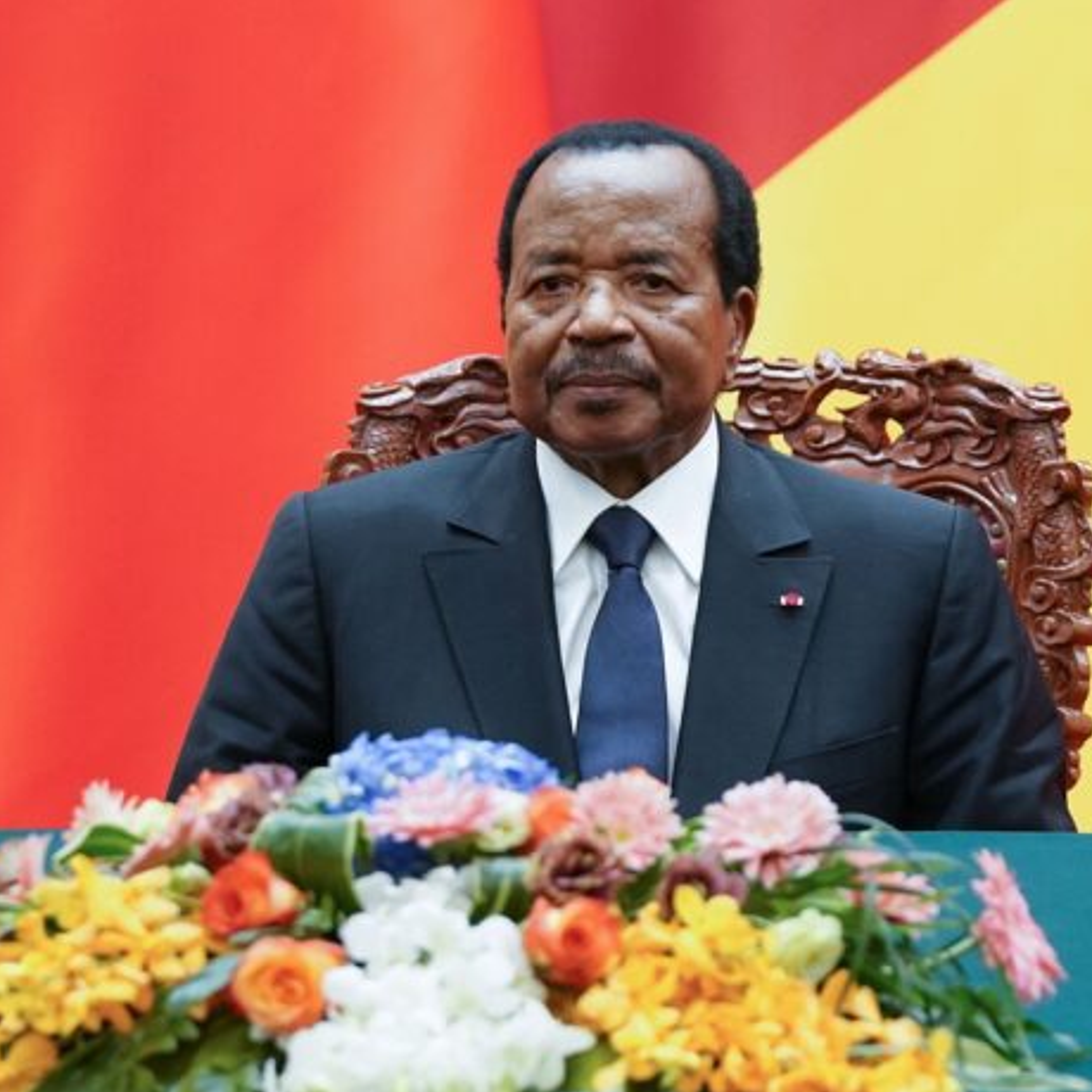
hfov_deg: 6.8
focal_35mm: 257
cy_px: 548
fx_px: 9172
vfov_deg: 6.8
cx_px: 494
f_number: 4
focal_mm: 200
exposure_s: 1/400
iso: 2500
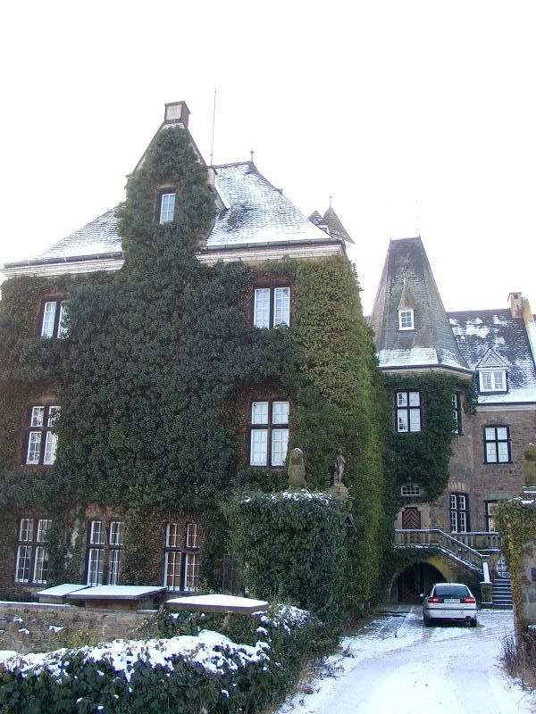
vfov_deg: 54.0
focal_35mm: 34
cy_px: 357
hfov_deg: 41.8
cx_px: 268
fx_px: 702
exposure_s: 1/95.2
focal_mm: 7.13
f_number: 2.8
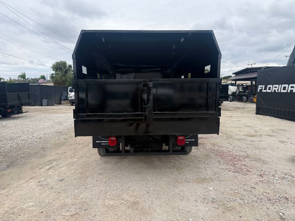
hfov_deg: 71.6
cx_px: 148
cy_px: 110
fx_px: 205
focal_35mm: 24
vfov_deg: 56.8
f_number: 1.78
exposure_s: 1/689
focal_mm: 6.76
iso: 80
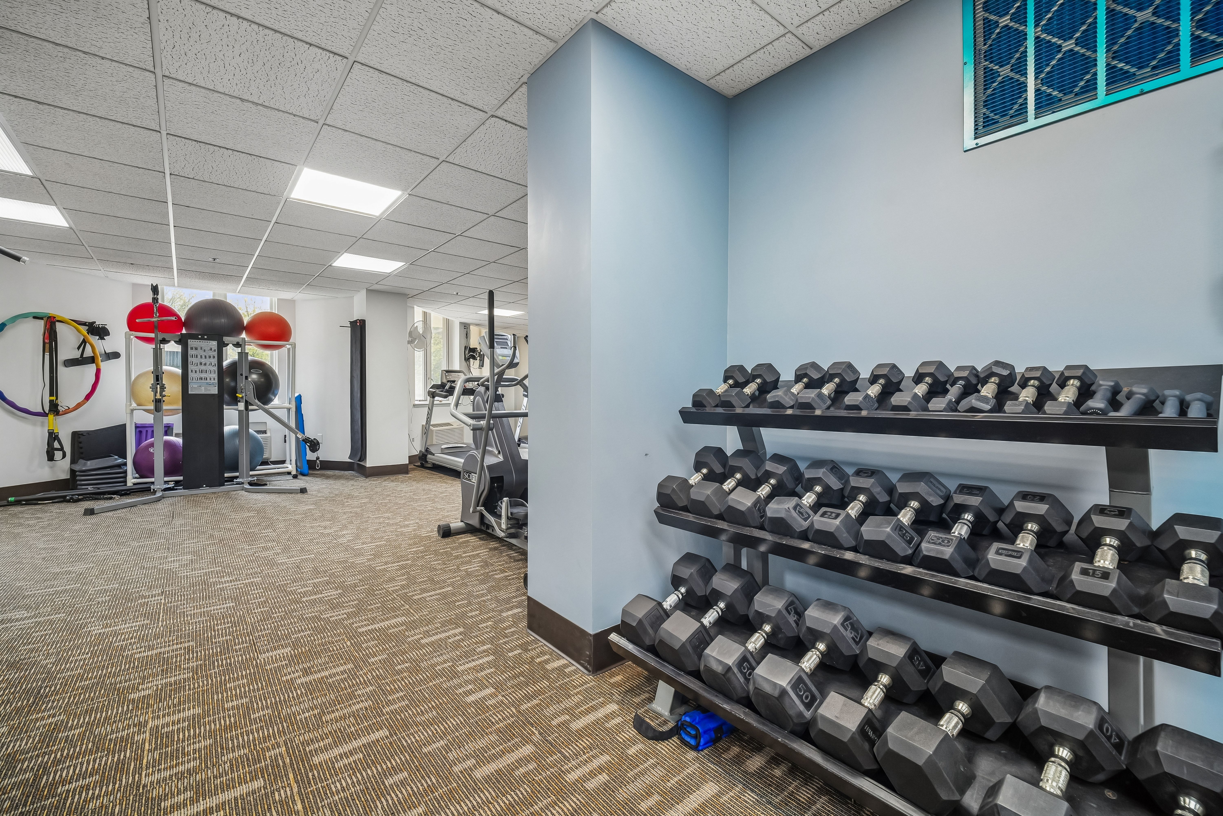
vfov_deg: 53.1
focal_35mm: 24
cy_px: 408
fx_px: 815
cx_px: 612
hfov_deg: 73.7
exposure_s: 1/40
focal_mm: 24
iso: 2500
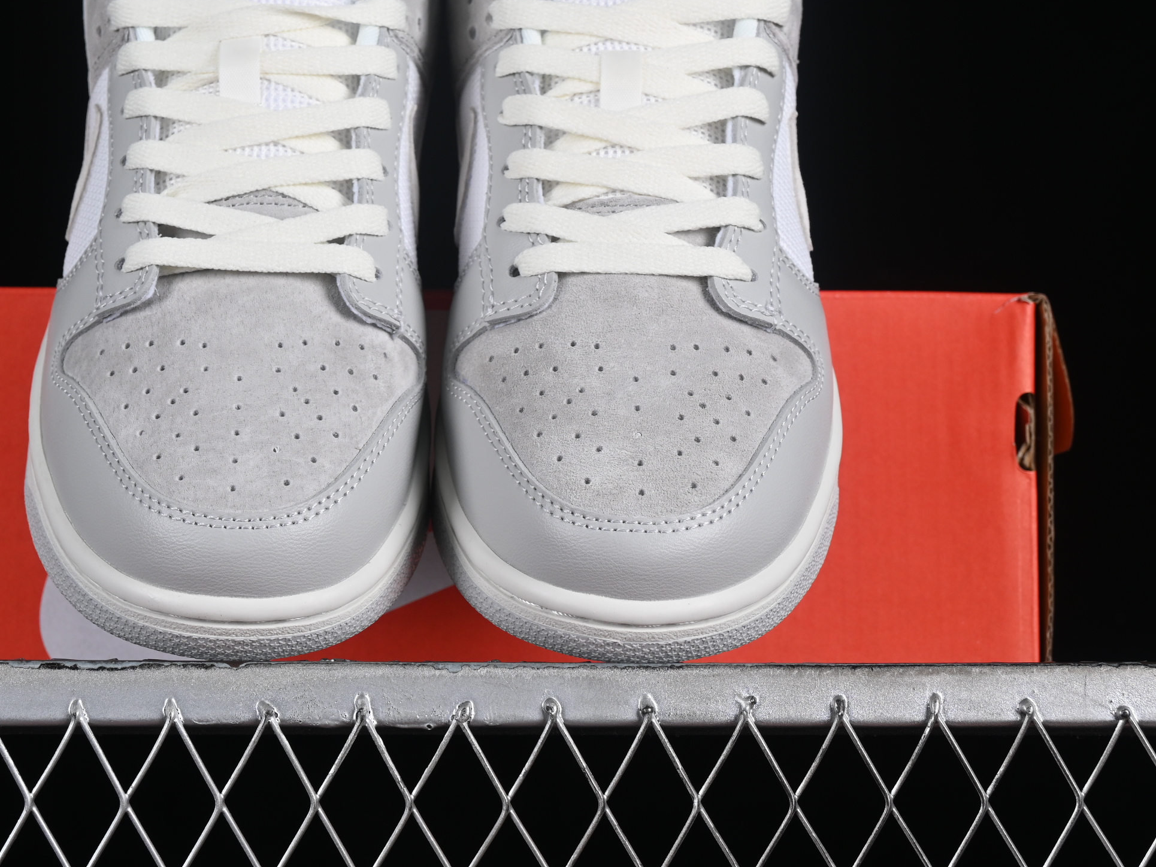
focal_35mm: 104
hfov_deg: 18.9
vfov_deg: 14.2
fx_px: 3474
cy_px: 323
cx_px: 417
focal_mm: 50
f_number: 8
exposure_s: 1/80
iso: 160
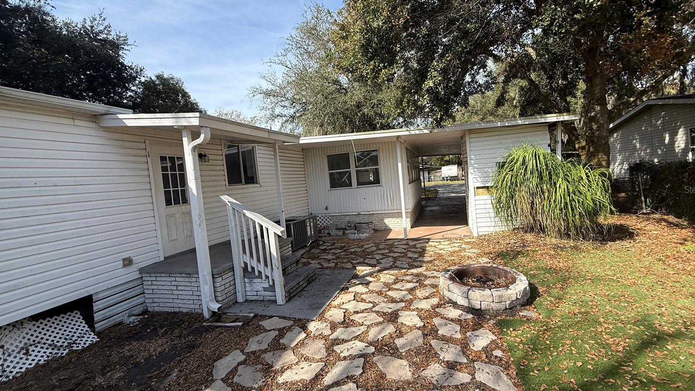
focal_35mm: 16
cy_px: 189
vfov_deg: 67.1
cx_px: 363
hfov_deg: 99.3
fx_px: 295
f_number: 2.2
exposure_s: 1/1087
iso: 50
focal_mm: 2.22
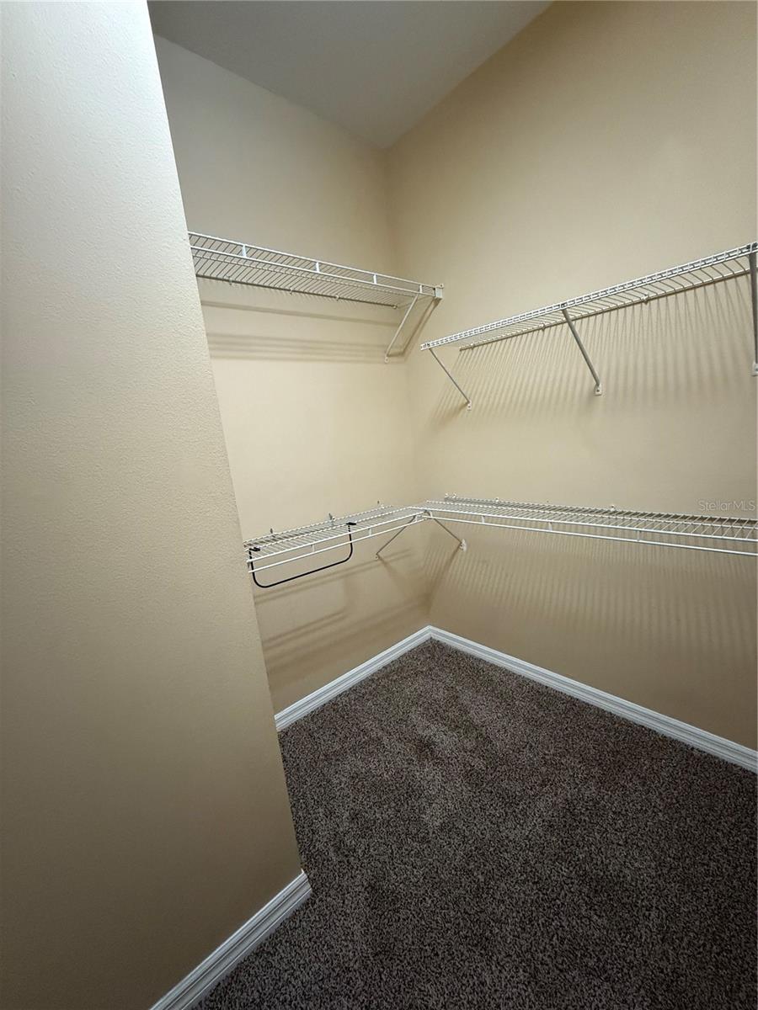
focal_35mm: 14
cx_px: 379
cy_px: 505
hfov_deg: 85.7
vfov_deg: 102.1
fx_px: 409
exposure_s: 1/60
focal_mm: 2.22
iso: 800
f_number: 2.2
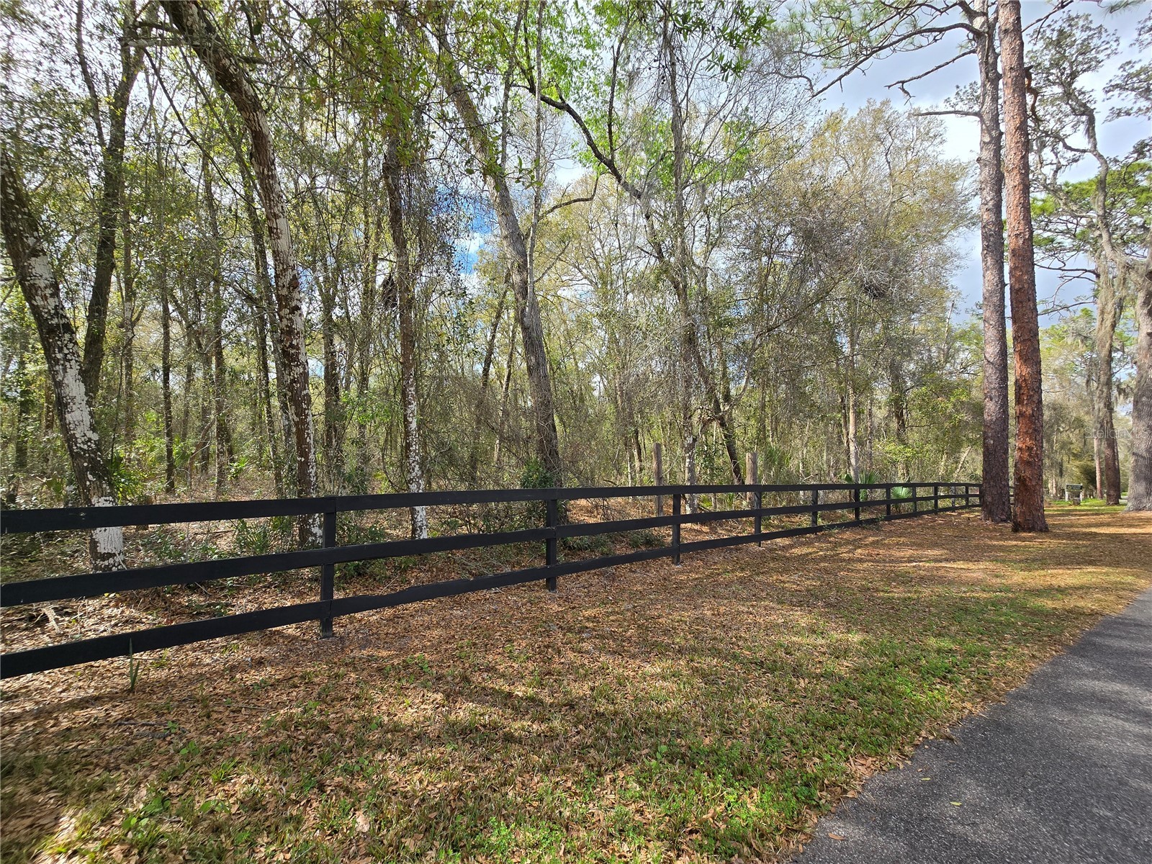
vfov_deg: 89.9
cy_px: 432
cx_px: 576
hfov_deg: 106.2
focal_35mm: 13
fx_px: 433
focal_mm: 2.2
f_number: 2.2
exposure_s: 1/773
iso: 50
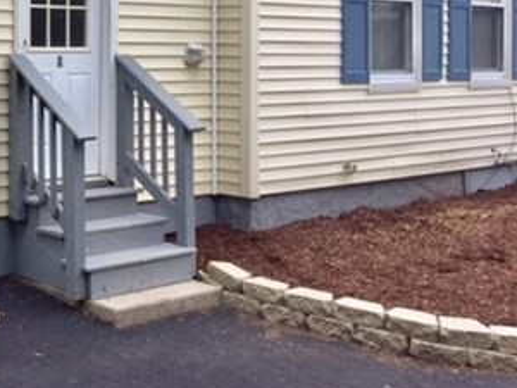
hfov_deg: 30.9
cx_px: 2
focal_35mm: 58
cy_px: 26
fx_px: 866
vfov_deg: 24.4
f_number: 2.2
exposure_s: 1/465
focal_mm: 4.15
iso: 32
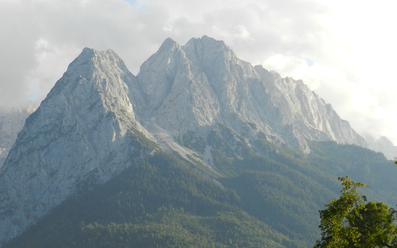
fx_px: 985
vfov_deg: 14.3
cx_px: 171
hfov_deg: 22.8
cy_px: 177
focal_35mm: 91
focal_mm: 12.1
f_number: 4.7
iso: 160
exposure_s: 1/400
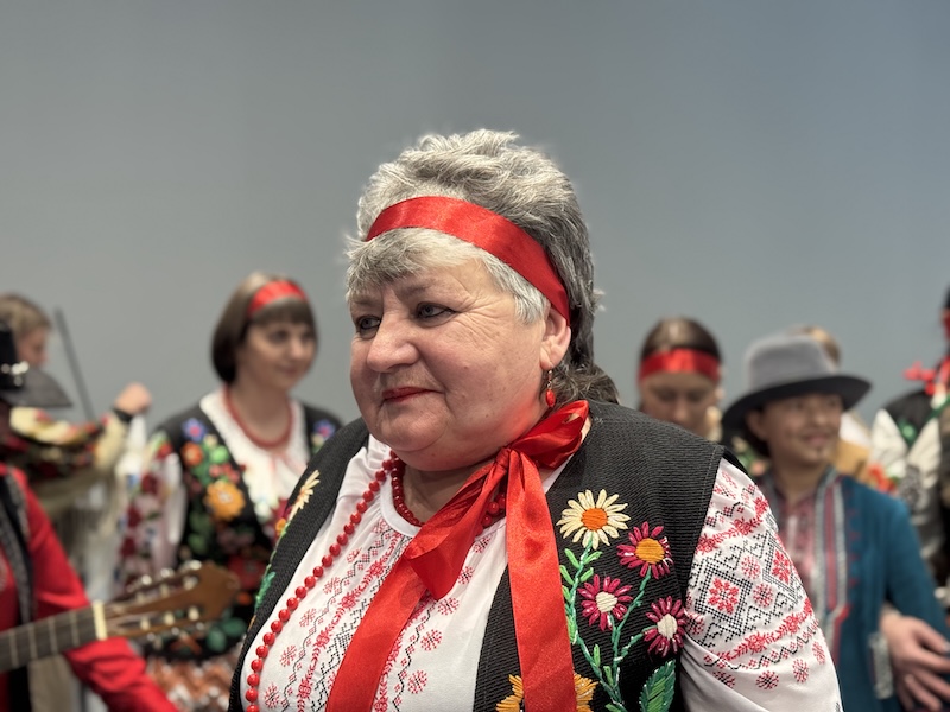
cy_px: 356
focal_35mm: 48
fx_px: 1317
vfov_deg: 30.3
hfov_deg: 39.7
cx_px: 475
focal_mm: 6.76
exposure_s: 1/60
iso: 200
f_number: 1.78
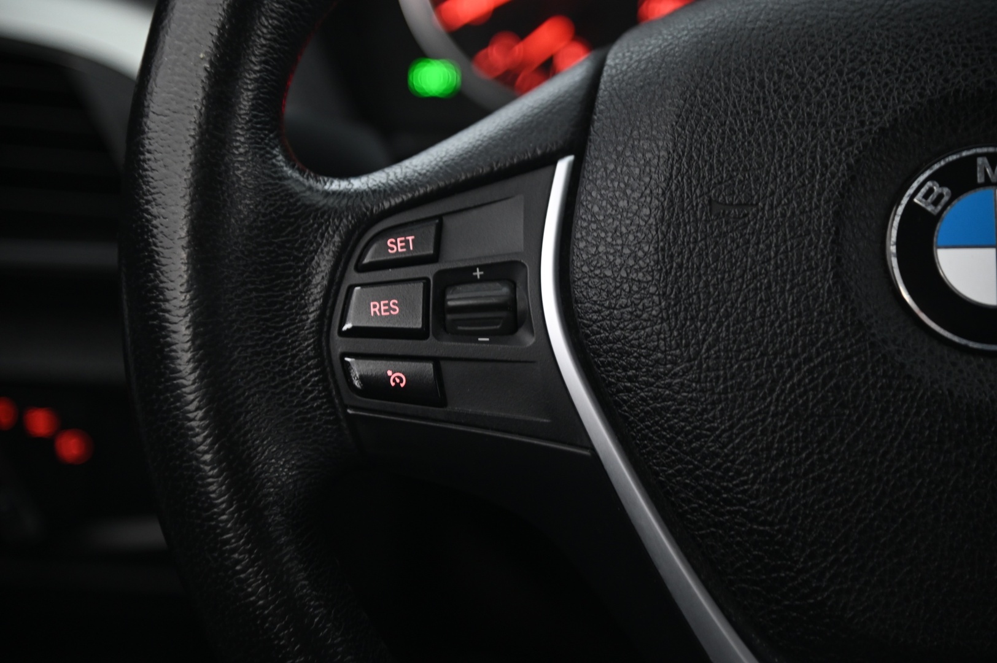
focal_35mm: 120
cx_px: 498
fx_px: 3321
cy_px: 332
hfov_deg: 17.1
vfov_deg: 11.4
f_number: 4
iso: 2000
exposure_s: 1/15
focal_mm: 120
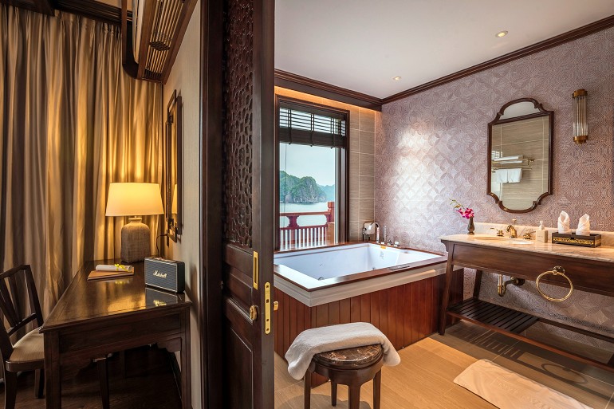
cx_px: 307
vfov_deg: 73.7
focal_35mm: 16
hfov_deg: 96.7
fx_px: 273
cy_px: 204
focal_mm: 16
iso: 400
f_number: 10
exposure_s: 1/200
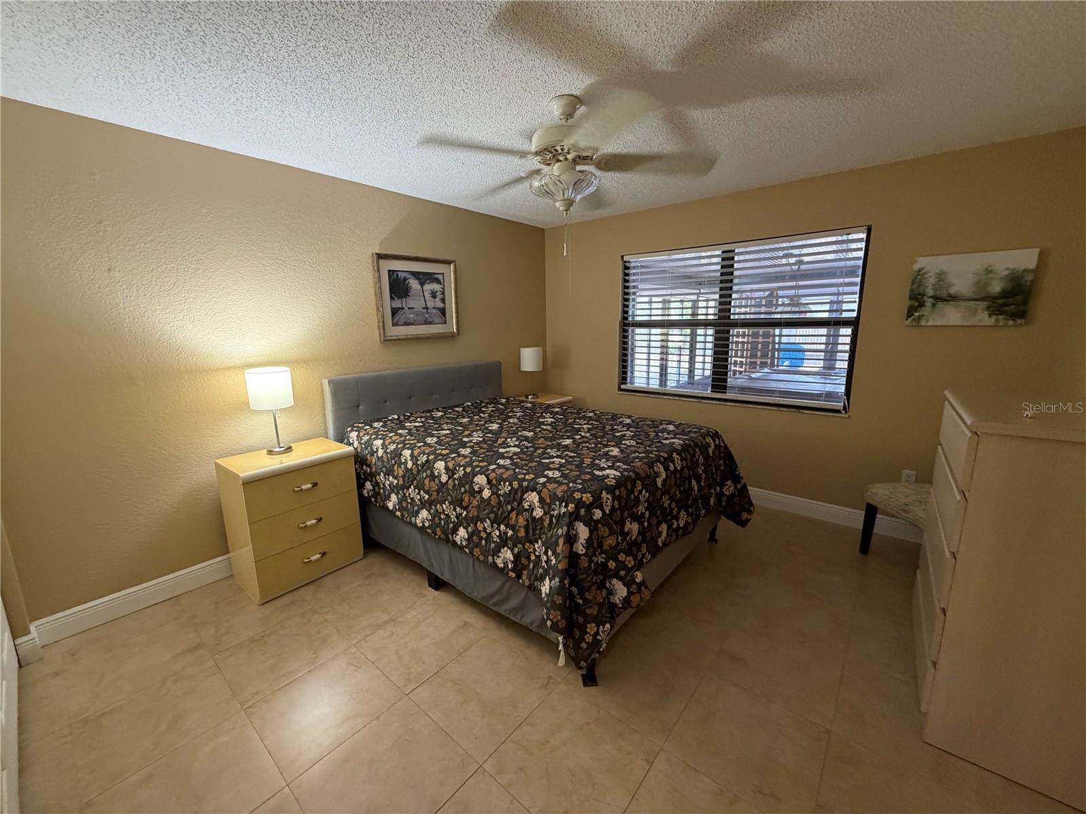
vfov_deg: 85.7
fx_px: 439
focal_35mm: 14
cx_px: 543
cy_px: 407
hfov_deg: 102.1
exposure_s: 1/60
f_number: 2.2
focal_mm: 2.22
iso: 400
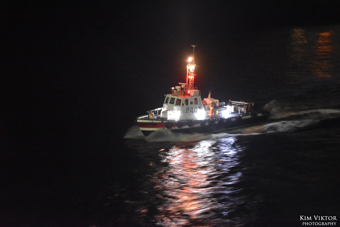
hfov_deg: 16.1
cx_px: 170
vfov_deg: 10.7
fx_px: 1204
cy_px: 114
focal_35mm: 128
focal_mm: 85
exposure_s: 1/13
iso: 6400
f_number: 5.6
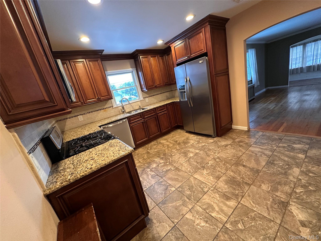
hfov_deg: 102.1
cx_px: 160
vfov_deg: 85.7
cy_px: 120
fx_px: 130
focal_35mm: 14
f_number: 2.2
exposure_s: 1/60
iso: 320
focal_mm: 2.22
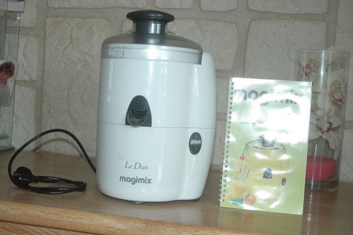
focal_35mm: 51
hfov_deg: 38.9
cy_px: 118
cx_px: 176
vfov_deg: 26.4
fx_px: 500
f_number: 4.8
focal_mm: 34
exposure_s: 1/60
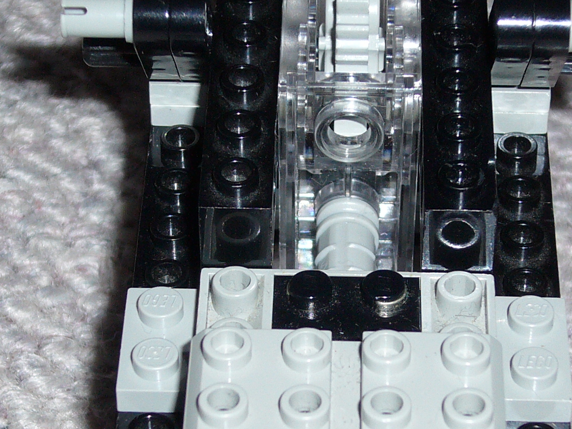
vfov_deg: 10.2
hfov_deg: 13.6
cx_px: 318
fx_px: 2395
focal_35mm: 145
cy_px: 284
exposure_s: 1/30
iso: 100
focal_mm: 10.4
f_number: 3.8
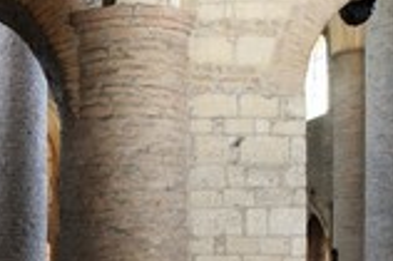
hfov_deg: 29.1
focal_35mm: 64
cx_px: -14
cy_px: 67
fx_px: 698
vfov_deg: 21.0
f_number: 16
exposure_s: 2.5
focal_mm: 24
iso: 200
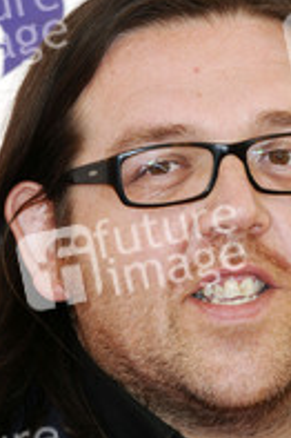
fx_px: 4810
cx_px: 197
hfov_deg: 3.5
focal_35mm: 396
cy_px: 369
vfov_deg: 5.2
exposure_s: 1/200
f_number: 5.6
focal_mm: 130
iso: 200
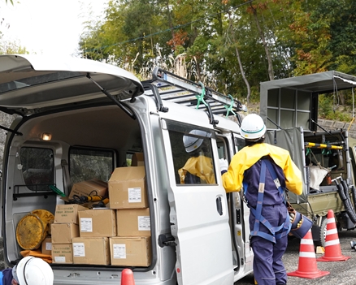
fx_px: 511
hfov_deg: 38.2
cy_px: 207
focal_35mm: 49
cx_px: 143
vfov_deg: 30.7
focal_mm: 28.3
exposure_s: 1/500
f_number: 5
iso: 1600
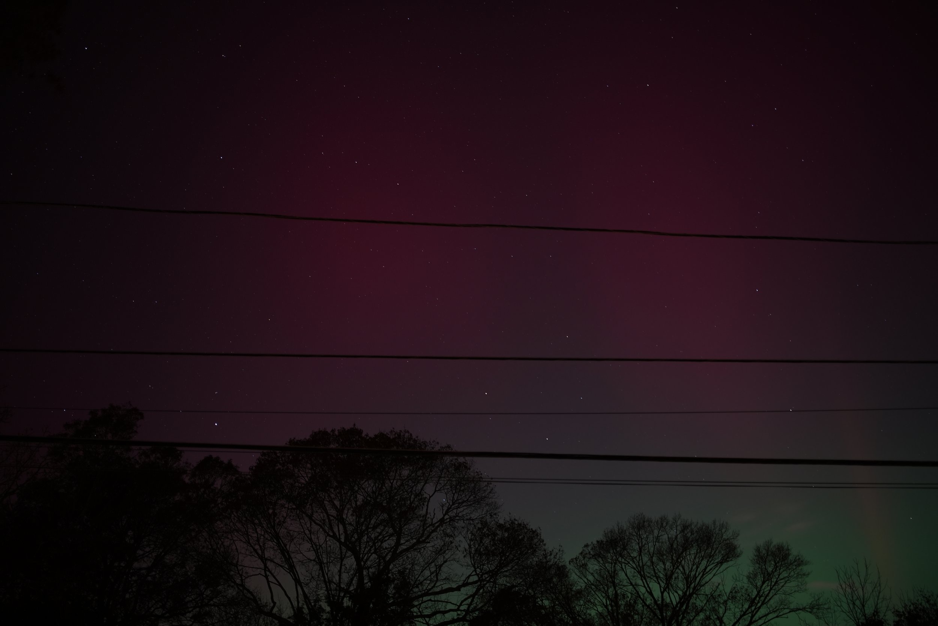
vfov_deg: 33.4
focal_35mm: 40
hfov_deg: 48.5
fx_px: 1042
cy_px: 313
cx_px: 469
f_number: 2.5
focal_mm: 40
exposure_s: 4
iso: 400
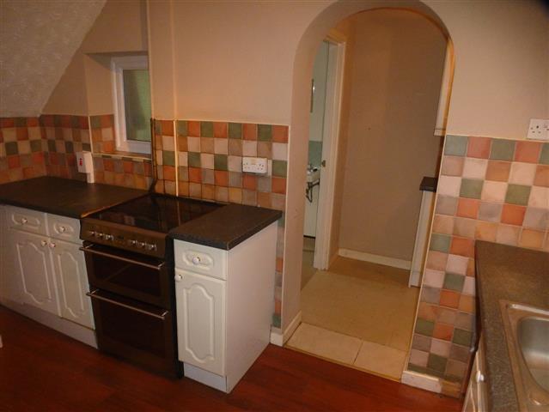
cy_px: 206
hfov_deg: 71.6
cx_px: 274
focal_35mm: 24
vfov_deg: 56.9
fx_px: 381
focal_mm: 4.3
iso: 800
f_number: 3.3
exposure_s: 1/60
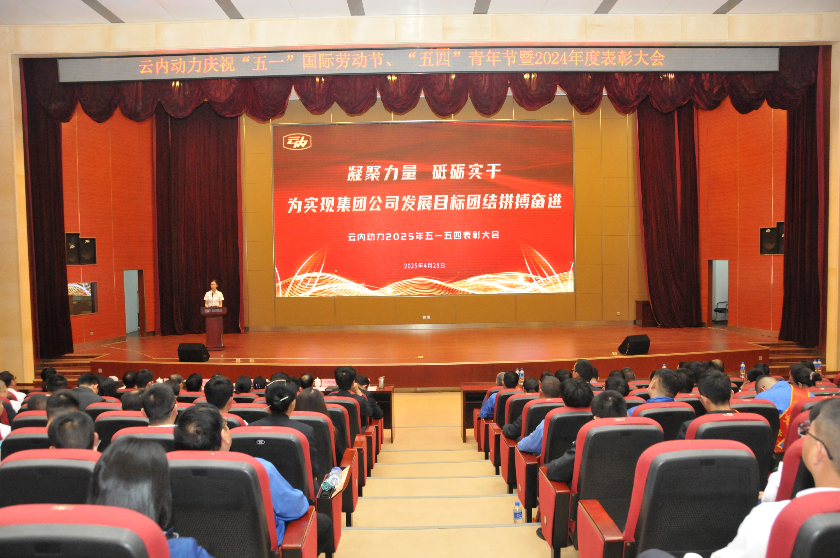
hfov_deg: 67.4
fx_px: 629
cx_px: 420
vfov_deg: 47.8
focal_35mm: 27
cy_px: 279
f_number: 5
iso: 1600
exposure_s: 1/60
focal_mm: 18
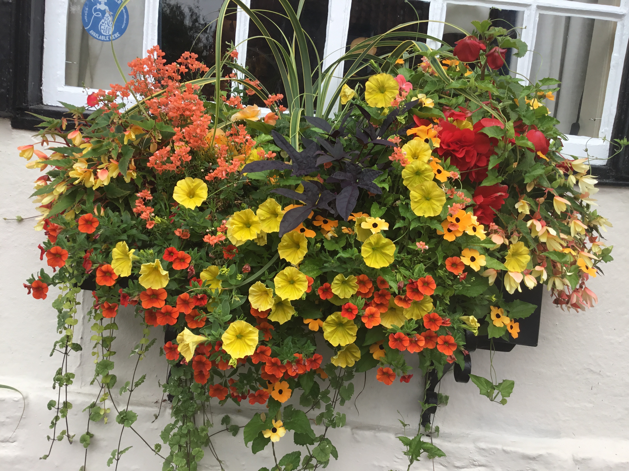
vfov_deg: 45.4
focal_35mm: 31
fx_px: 563
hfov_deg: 58.4
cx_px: 314
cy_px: 236
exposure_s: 1/409
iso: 25
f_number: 2.4
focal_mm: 3.3
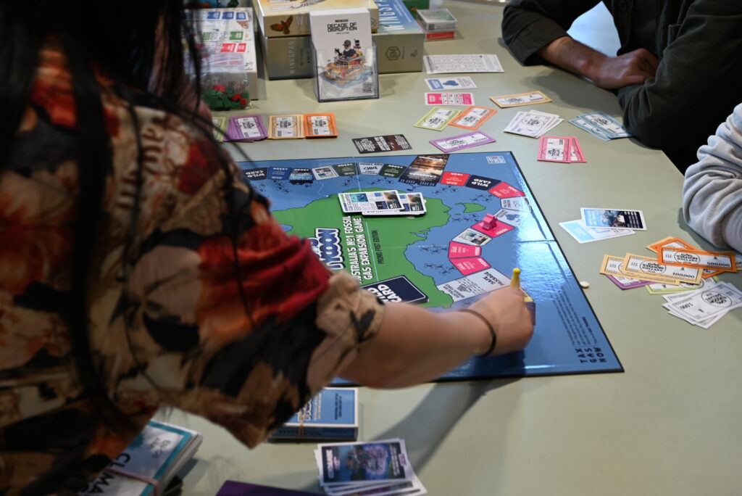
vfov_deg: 27.6
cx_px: 371
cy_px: 248
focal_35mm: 49
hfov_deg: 40.3
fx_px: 1010
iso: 160
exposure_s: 1/10
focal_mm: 49
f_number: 6.3
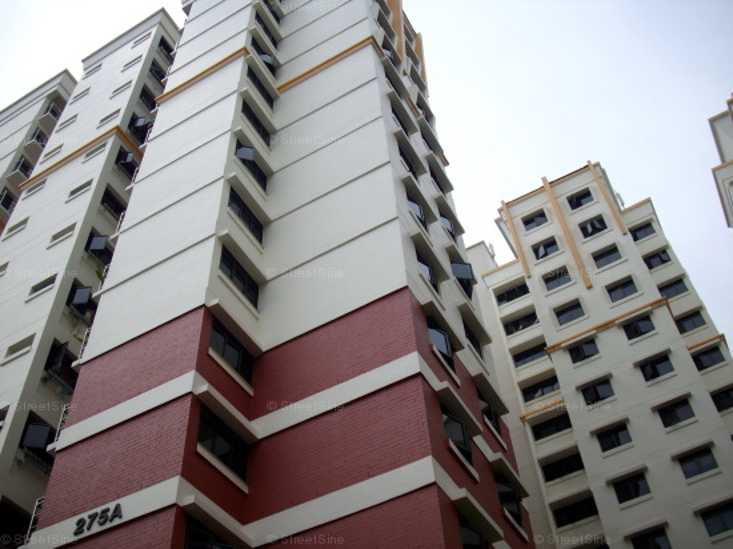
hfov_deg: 50.2
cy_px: 274
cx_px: 366
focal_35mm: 37
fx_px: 783
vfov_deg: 38.6
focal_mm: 6.2
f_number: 5.6
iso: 80
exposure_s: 1/500
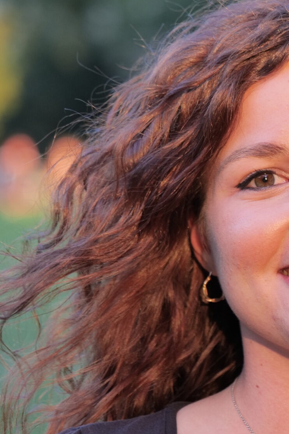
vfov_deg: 8.9
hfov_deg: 6.0
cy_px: 185
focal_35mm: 230
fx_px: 2769
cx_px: 295
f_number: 4
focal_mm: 100
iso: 640
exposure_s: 1/200
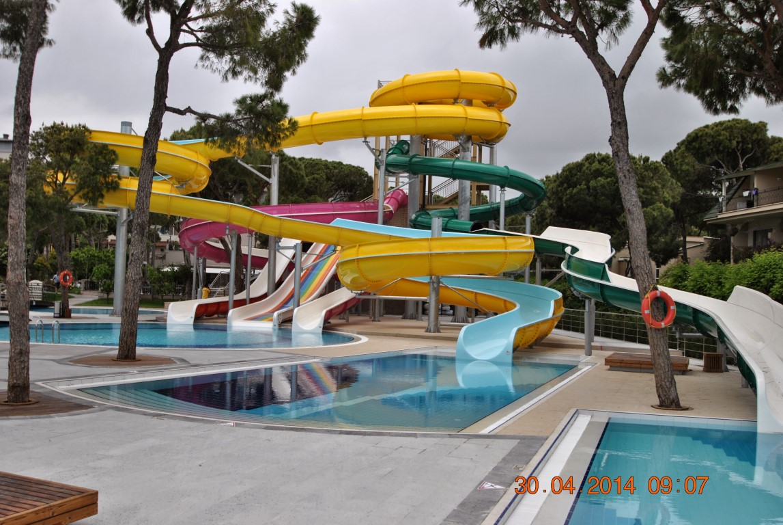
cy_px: 262
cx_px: 392
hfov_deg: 53.1
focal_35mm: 36
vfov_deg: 37.0
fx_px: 784
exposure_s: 1/160
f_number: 6.3
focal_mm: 24
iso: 100
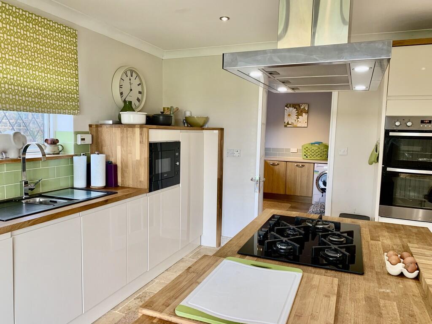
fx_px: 324
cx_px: 216
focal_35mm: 26
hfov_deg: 67.3
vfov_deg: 53.1
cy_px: 162
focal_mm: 4.25
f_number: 1.8
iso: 100
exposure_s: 1/60
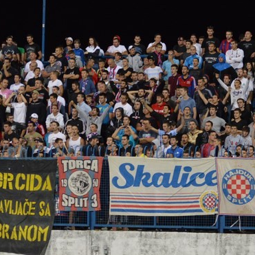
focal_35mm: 170
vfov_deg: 10.3
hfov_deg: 10.3
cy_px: 115
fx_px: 1417
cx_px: 123
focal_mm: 55
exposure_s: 1/60
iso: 1600
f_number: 5
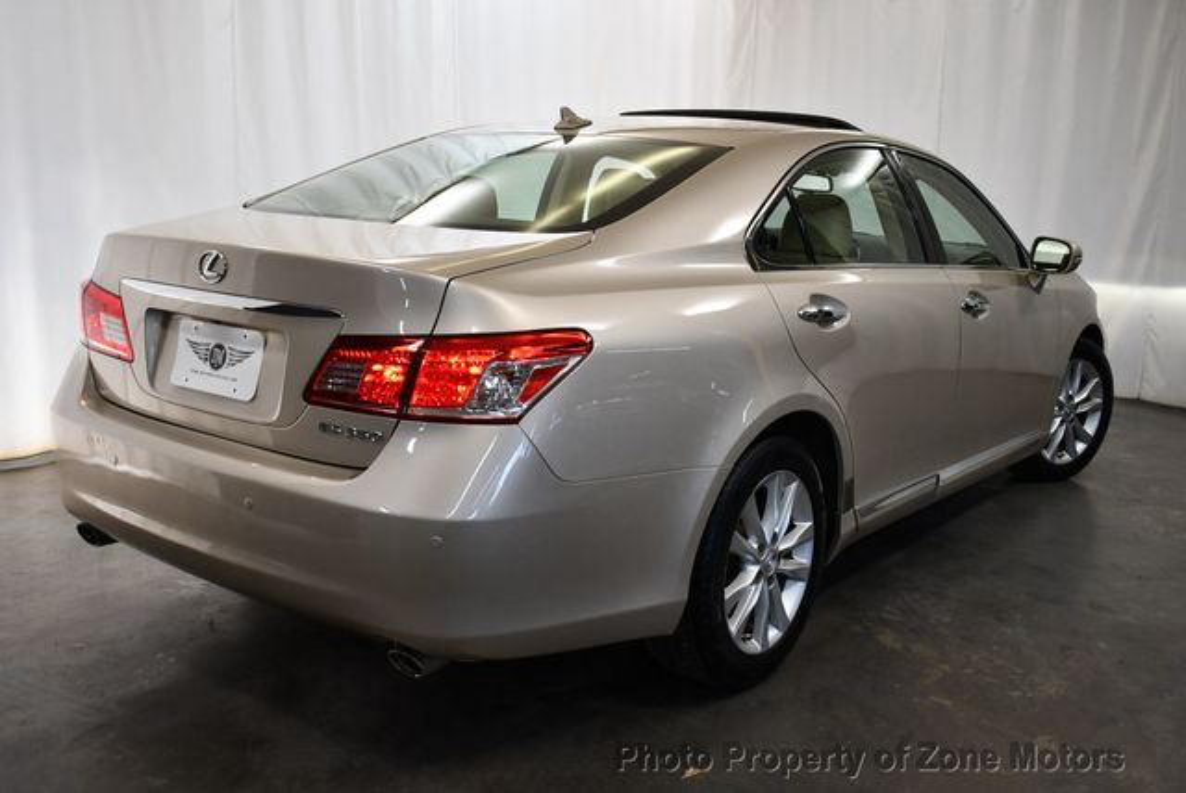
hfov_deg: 53.1
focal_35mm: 36
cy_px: 396
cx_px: 593
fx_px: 1187
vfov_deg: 36.9
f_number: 3.5
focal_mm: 18
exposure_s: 1/250
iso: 640
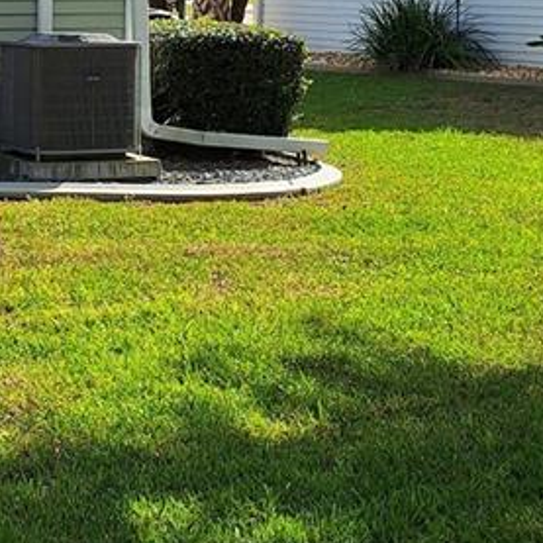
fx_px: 1562
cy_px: 98
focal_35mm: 88
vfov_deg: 19.5
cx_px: -29
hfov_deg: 19.1
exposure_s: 1/3145
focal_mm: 5.54
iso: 40
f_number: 1.8
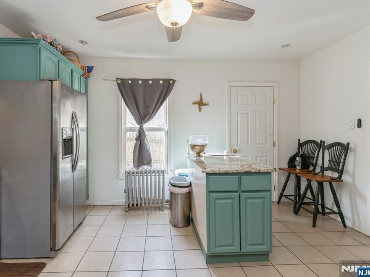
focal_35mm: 19
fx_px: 203
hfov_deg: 84.4
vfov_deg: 68.6
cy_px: 136
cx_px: 167
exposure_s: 1/2
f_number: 11
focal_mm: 17
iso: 100
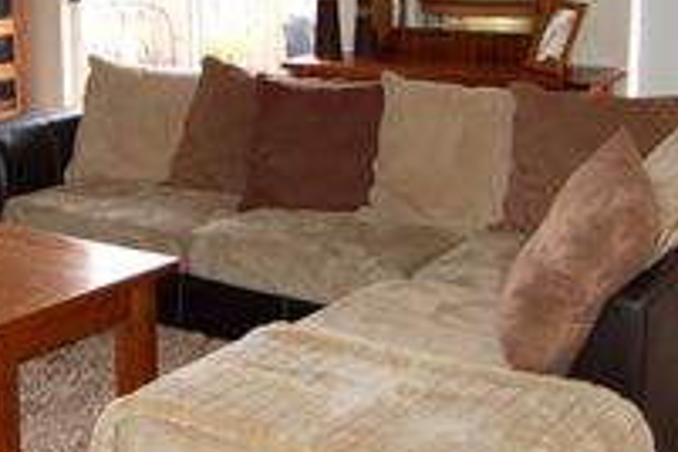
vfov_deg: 21.2
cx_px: 283
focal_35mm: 63
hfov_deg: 31.8
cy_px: 56
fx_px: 1186
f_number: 3.5
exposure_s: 1/60
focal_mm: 18
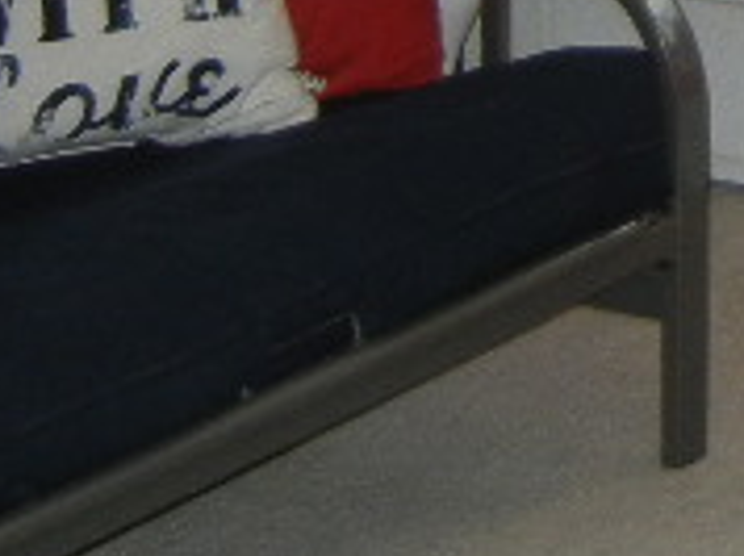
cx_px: 1296
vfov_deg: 7.9
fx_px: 3713
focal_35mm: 173
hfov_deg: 10.8
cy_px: -761
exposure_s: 1/30
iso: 200
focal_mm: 5.4
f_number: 3.5
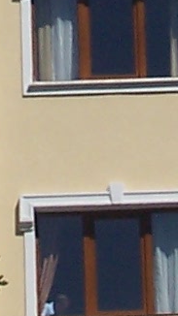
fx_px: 2462
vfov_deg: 7.3
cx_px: 69
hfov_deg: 4.1
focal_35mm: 293
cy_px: -80
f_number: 5.6
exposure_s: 1/1000
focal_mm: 6.3
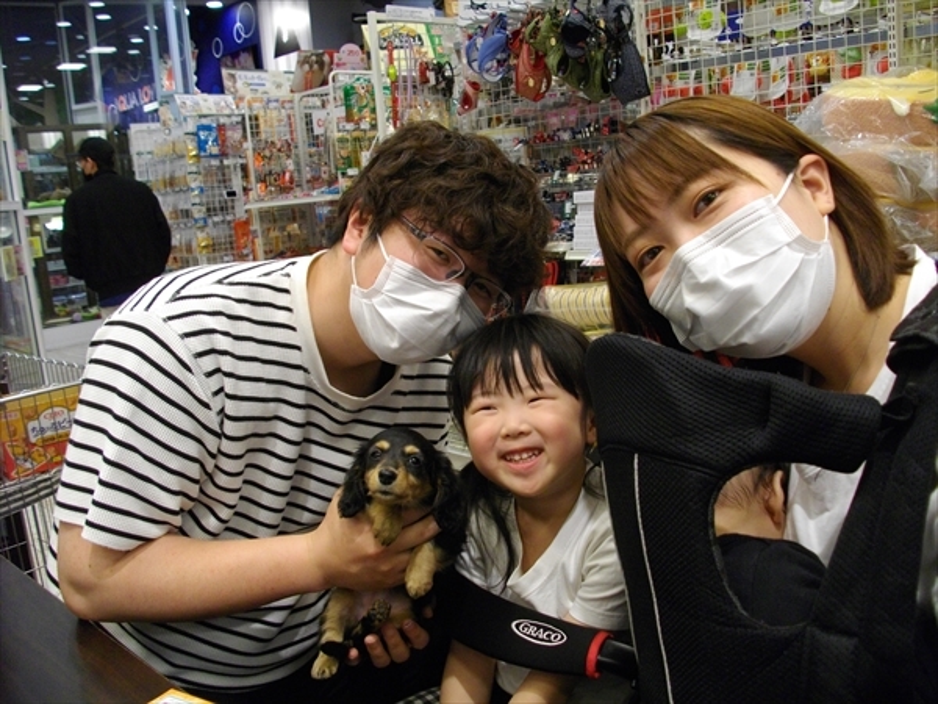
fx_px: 840
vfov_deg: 45.4
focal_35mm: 31
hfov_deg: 58.4
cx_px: 469
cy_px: 352
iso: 200
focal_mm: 5.7
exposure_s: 1/60
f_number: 2.9
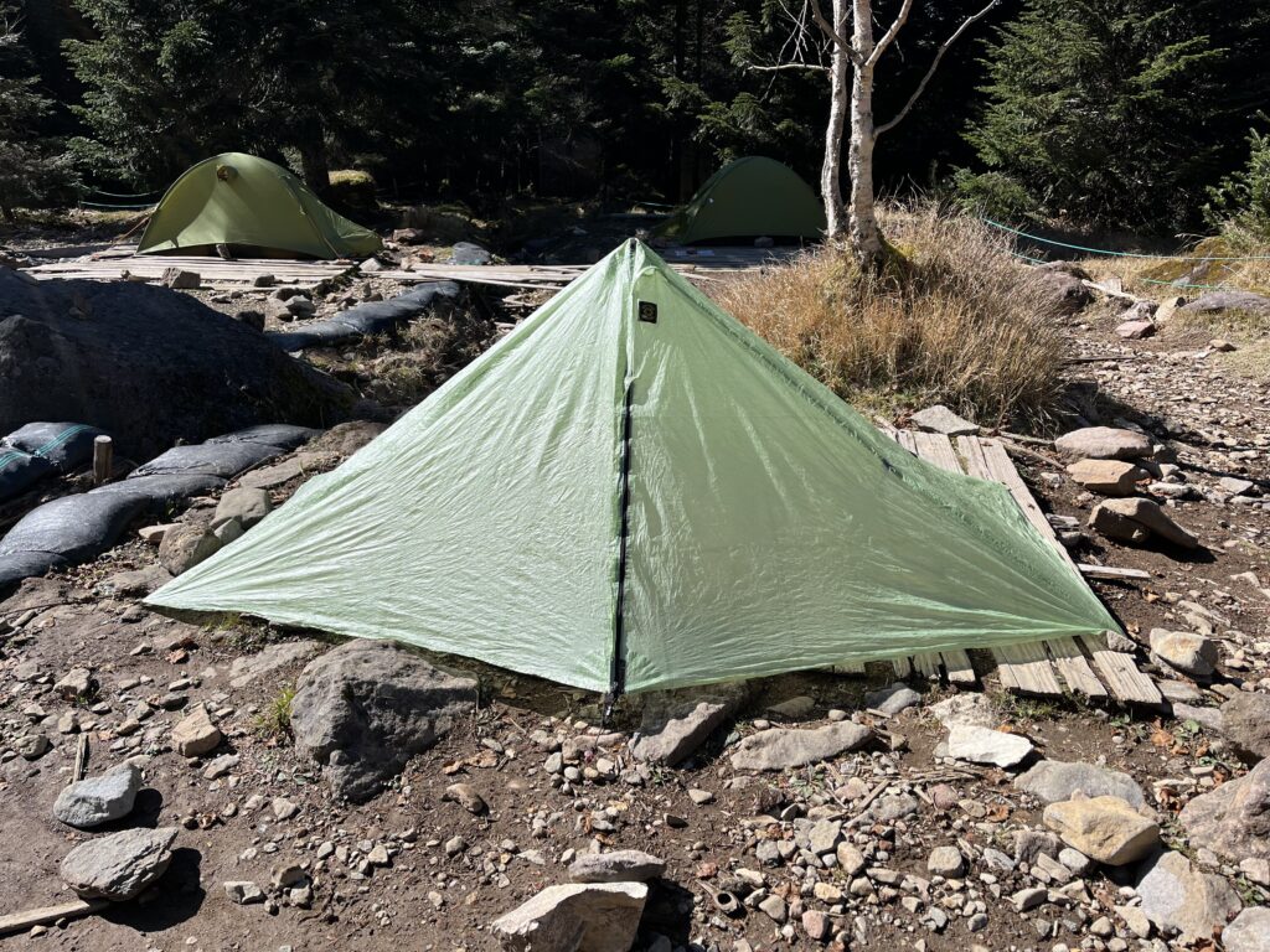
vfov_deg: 53.1
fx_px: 954
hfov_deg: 67.3
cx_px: 635
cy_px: 476
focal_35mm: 26
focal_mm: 5.1
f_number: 1.6
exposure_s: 1/3215
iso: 50
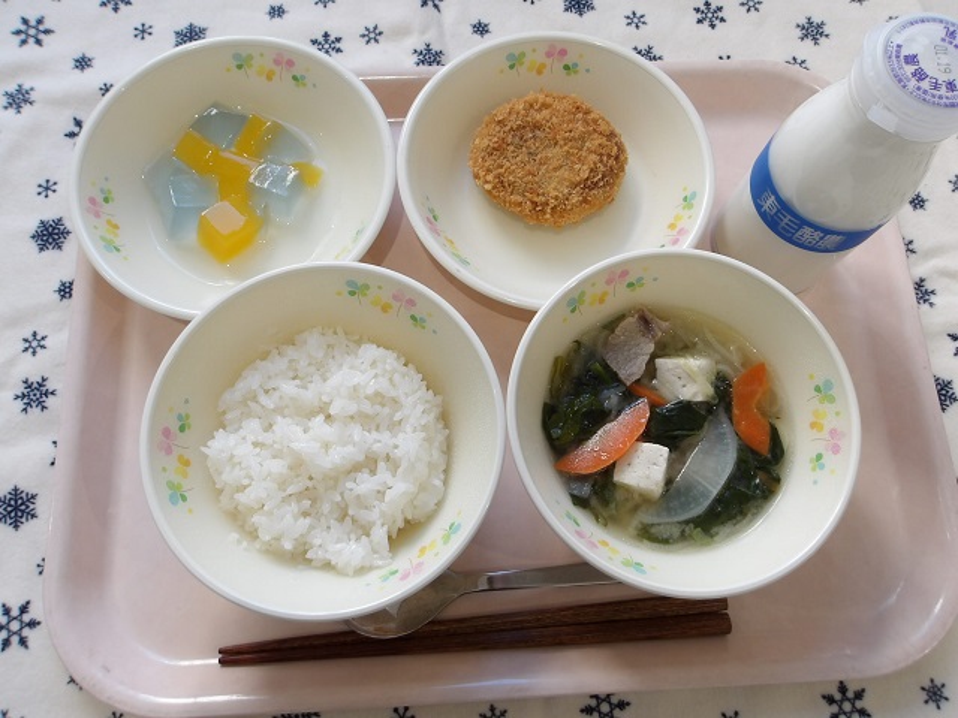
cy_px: 359
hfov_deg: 65.3
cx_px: 479
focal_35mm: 27
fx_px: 747
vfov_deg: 51.4
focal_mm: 4.9
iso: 100
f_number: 3
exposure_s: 1/54
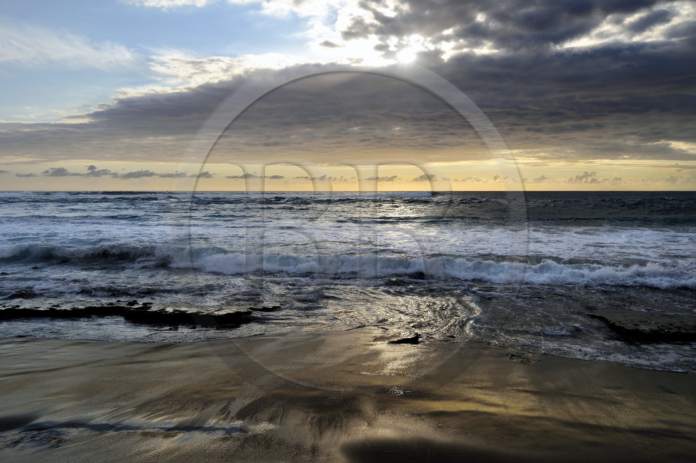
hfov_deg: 63.7
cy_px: 232
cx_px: 348
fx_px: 560
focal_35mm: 29
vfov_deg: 44.9
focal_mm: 29
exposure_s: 1/320
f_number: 11
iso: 200
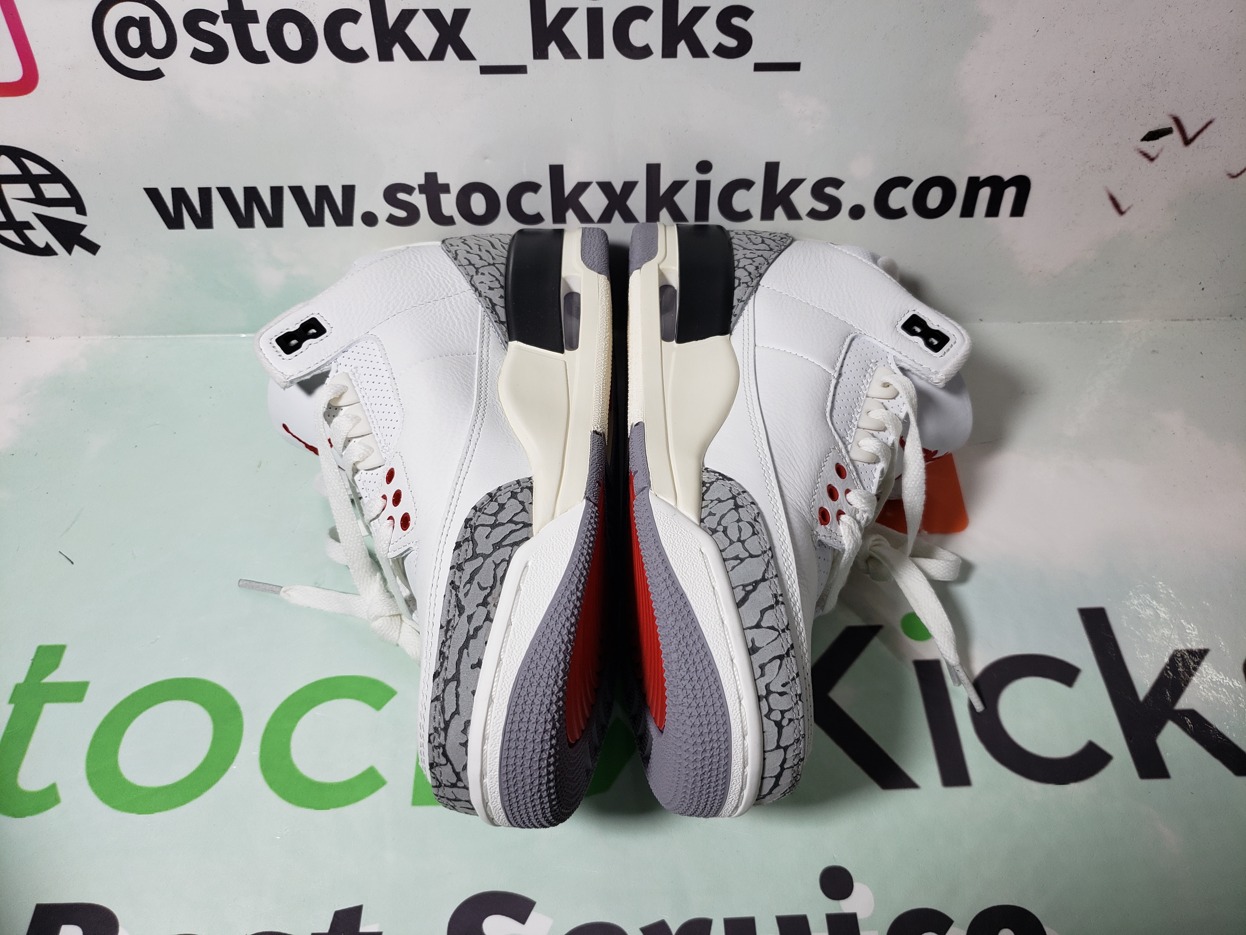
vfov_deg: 53.1
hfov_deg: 67.3
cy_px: 468
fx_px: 936
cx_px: 623
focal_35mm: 26
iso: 50
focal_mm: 4.3
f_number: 1.5
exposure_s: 1/517
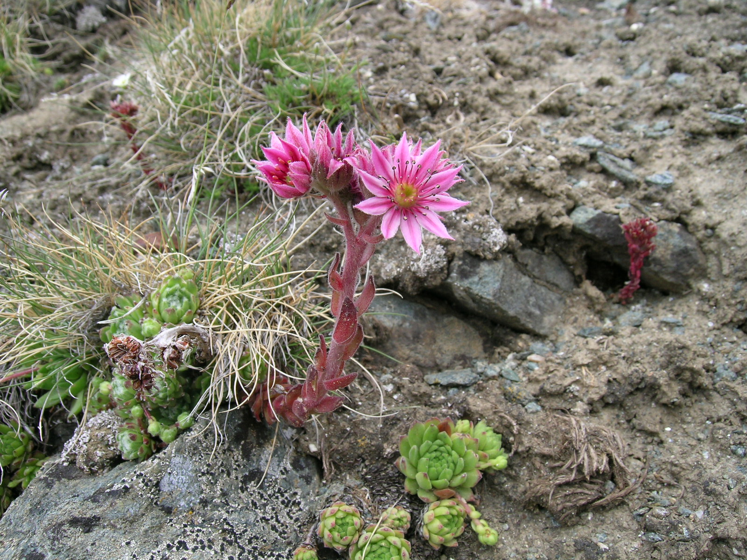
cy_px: 280
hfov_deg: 63.4
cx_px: 374
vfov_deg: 49.7
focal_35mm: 28
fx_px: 604
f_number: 5.6
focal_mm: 5.8
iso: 50
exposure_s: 1/105
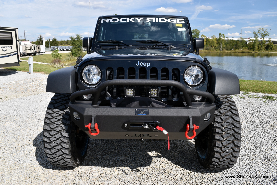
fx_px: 208
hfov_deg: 67.4
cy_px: 92
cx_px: 138
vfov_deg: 47.9
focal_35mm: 27
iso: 280
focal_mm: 18
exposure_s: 1/250
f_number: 8
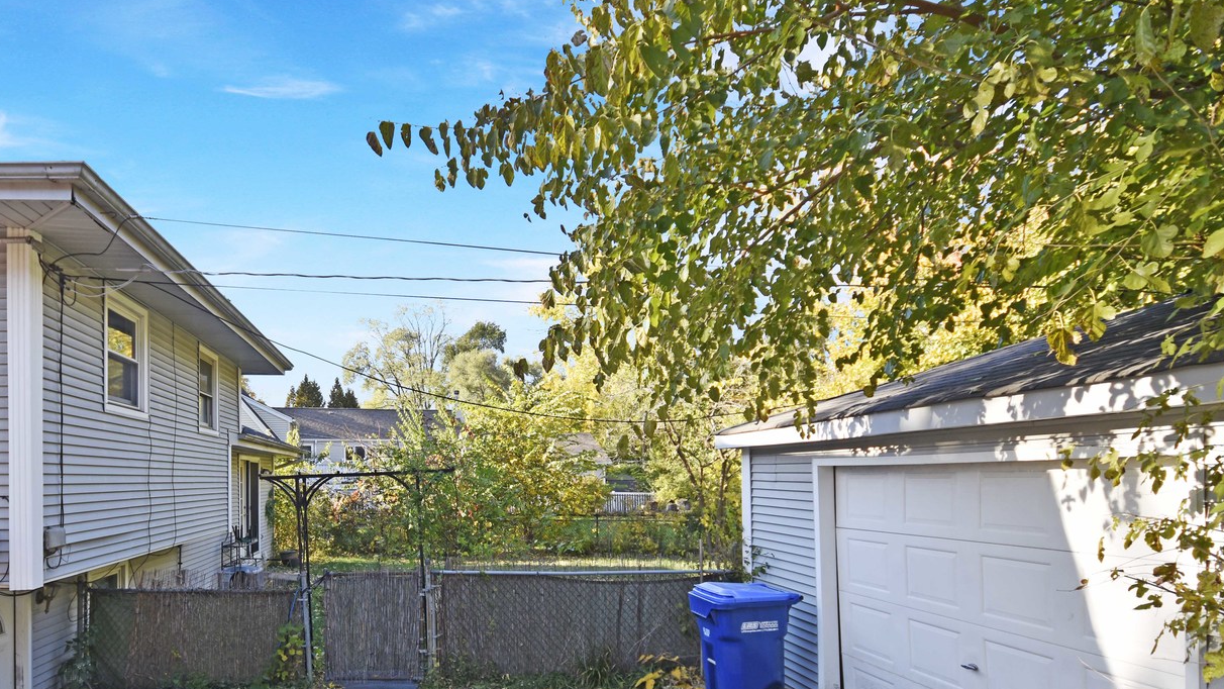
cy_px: 490
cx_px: 439
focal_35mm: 21
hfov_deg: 81.8
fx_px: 682
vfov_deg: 52.0
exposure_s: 1/125
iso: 100
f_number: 5.6
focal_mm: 10
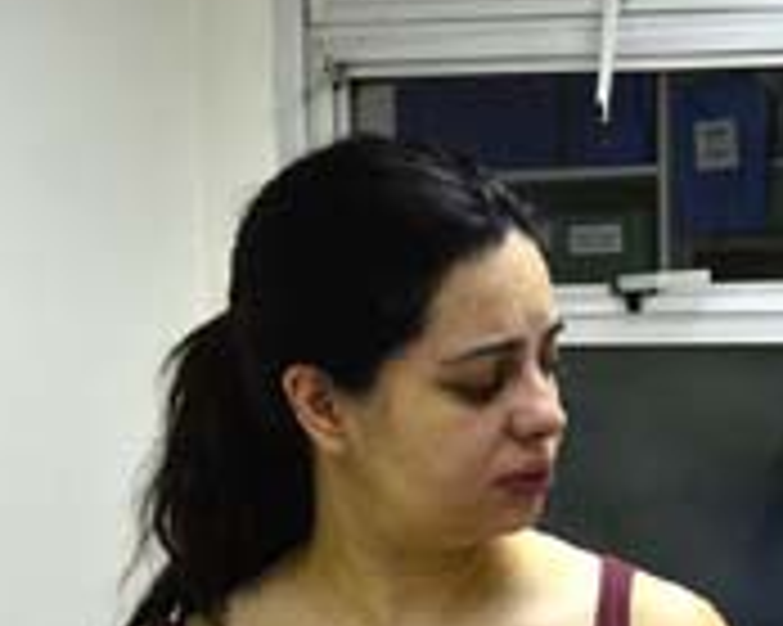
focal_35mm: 81
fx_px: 1876
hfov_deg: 22.5
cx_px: 810
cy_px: 678
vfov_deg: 18.3
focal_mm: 20
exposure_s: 1/80
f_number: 4
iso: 400
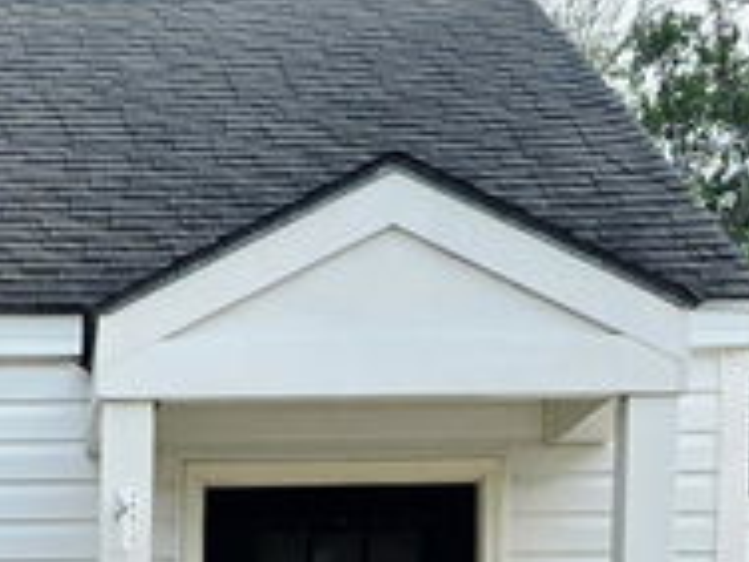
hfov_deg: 15.4
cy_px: 921
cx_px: -36
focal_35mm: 125
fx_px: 2705
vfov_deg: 11.2
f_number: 1.7
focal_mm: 6.3
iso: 80
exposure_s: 1/5000
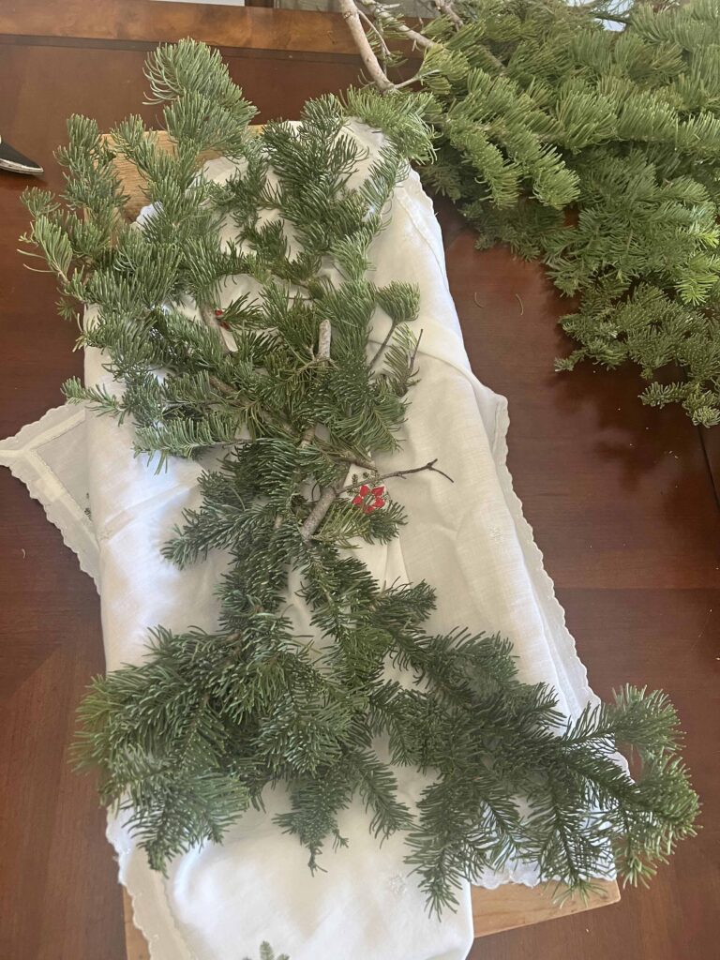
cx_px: 360
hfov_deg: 53.1
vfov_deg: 67.3
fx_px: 721
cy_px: 480
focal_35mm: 26
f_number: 1.5
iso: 320
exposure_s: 1/60
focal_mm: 5.7
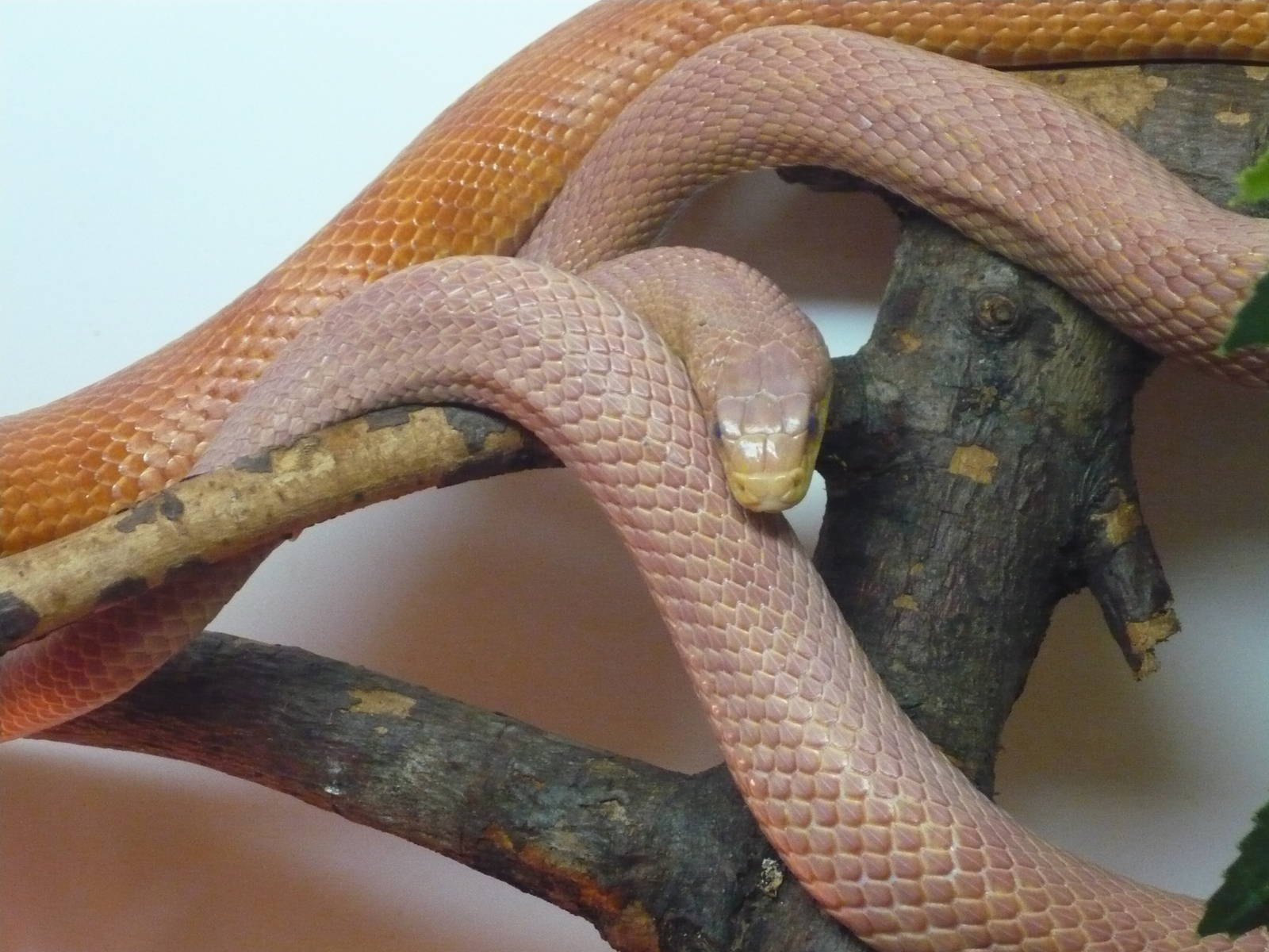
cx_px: 634
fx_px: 3666
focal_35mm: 100
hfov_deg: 19.6
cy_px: 476
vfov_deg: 14.8
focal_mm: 16.5
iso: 800
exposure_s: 1/25
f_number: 5.1
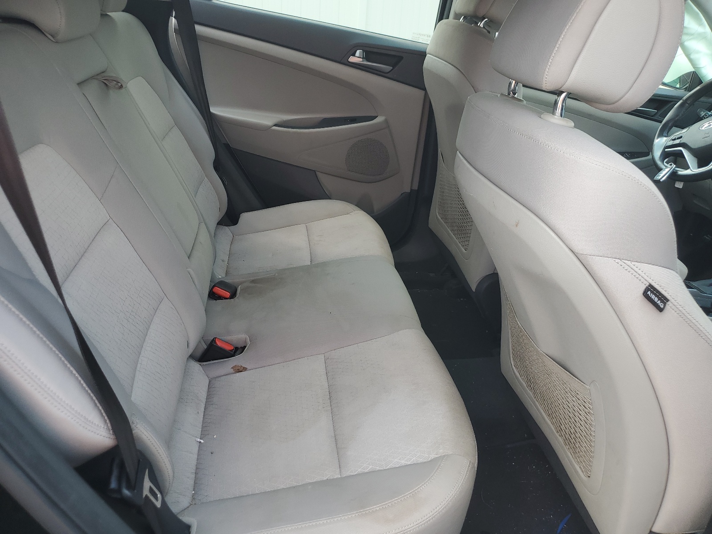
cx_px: 356
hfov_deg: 67.3
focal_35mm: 26
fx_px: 535
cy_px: 267
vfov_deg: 53.1
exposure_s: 1/233
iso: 50
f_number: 1.5
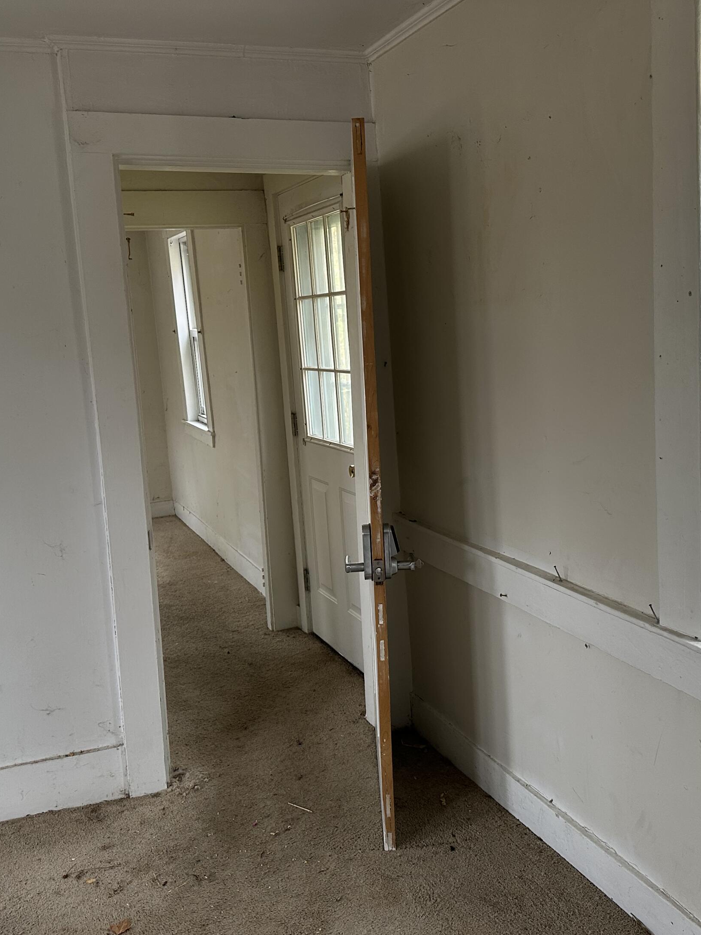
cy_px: 479
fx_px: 891
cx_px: 359
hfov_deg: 42.9
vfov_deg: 55.4
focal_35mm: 33
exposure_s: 1/60
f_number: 1.78
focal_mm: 6.86
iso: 160
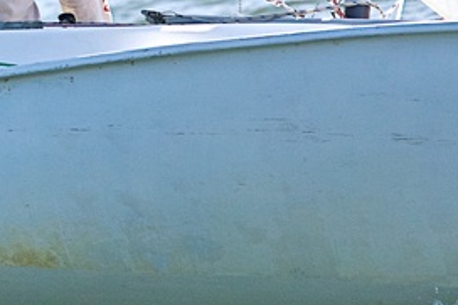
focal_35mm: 2229
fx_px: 28340
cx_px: -17
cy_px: -62
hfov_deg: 0.9
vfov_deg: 0.6
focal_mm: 219.6
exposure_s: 1/800
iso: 400
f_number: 5.6
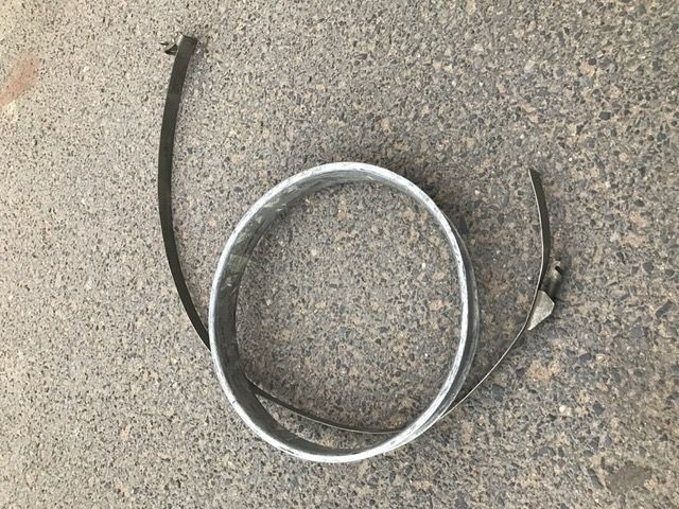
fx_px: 549
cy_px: 254
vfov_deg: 49.7
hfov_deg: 63.4
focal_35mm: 28
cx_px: 340
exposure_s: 1/17
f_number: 1.8
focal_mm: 3.99
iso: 40
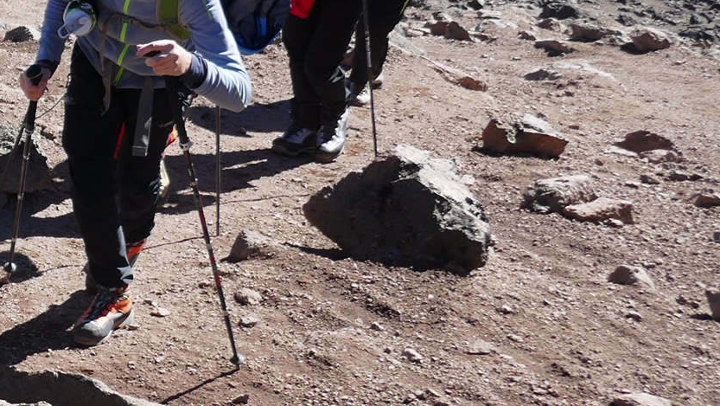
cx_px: -354
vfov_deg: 13.6
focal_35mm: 86
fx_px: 1642
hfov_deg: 21.0
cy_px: -107
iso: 125
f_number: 2.8
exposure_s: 1/800
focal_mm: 9.1
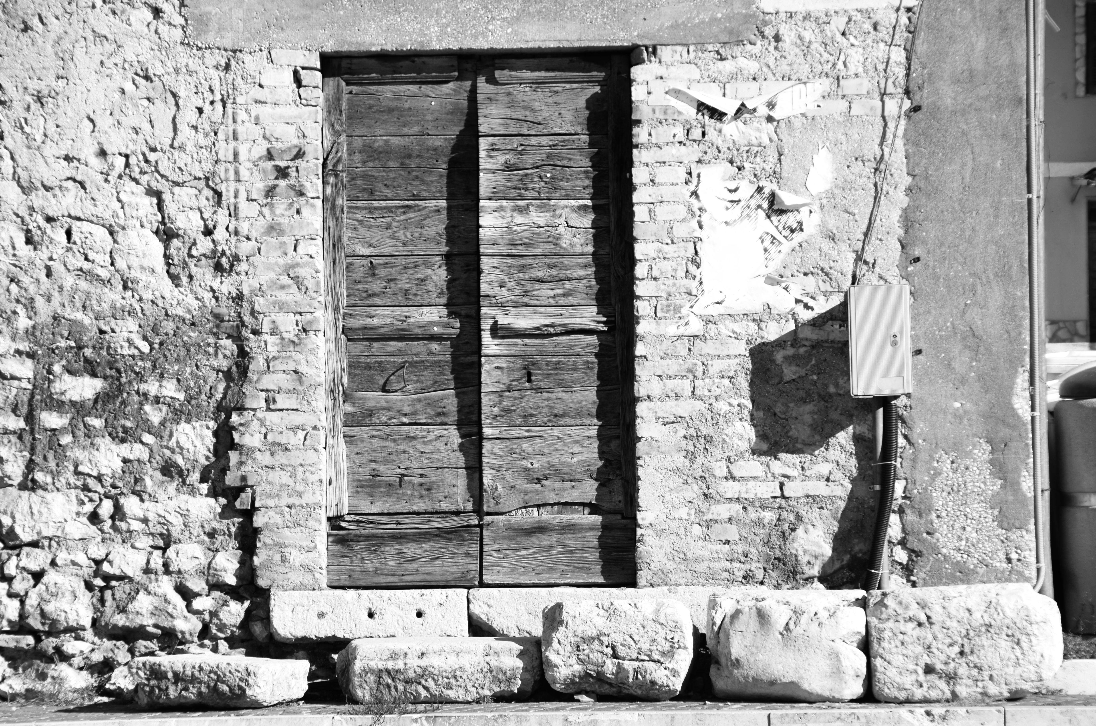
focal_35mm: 120
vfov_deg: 11.4
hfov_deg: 17.1
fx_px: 3646
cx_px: 548
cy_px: 363
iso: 110
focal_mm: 80
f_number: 8
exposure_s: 1/250
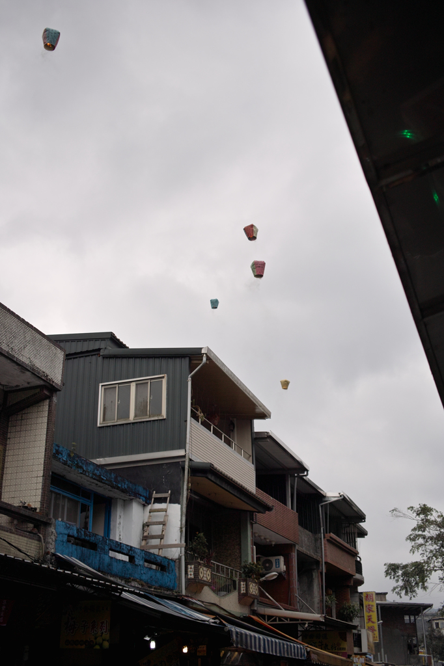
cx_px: 222
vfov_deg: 47.4
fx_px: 759
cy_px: 333
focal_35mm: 41
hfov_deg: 32.6
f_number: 2.8
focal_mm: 24.2
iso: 100
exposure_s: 1/500
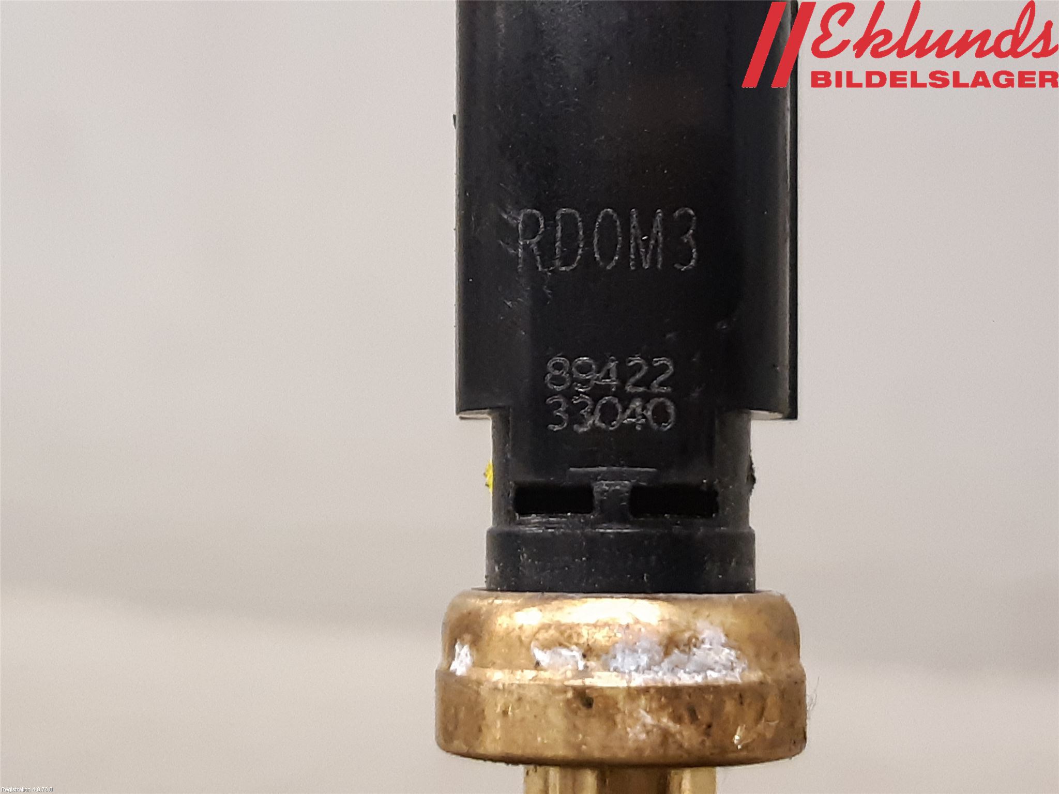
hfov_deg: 67.3
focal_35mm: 26
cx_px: 530
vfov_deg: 53.1
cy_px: 397
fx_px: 795
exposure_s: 1/50
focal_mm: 3.93
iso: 320
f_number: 1.7
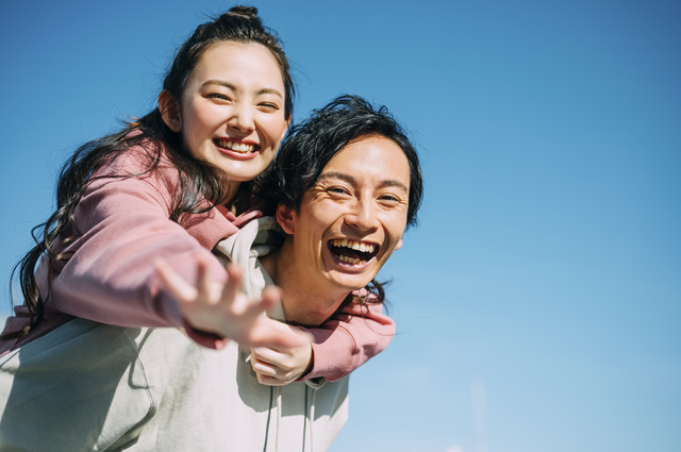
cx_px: 340
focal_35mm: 50
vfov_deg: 26.9
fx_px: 945
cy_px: 226
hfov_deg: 39.6
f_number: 2.5
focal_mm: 50
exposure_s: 1/3200
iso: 125
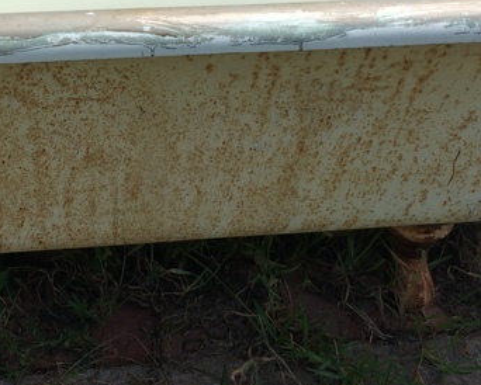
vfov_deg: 23.6
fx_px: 912
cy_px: 83
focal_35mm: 64
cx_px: 158
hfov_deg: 29.3
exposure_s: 1/2160
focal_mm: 4.15
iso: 32
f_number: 2.2
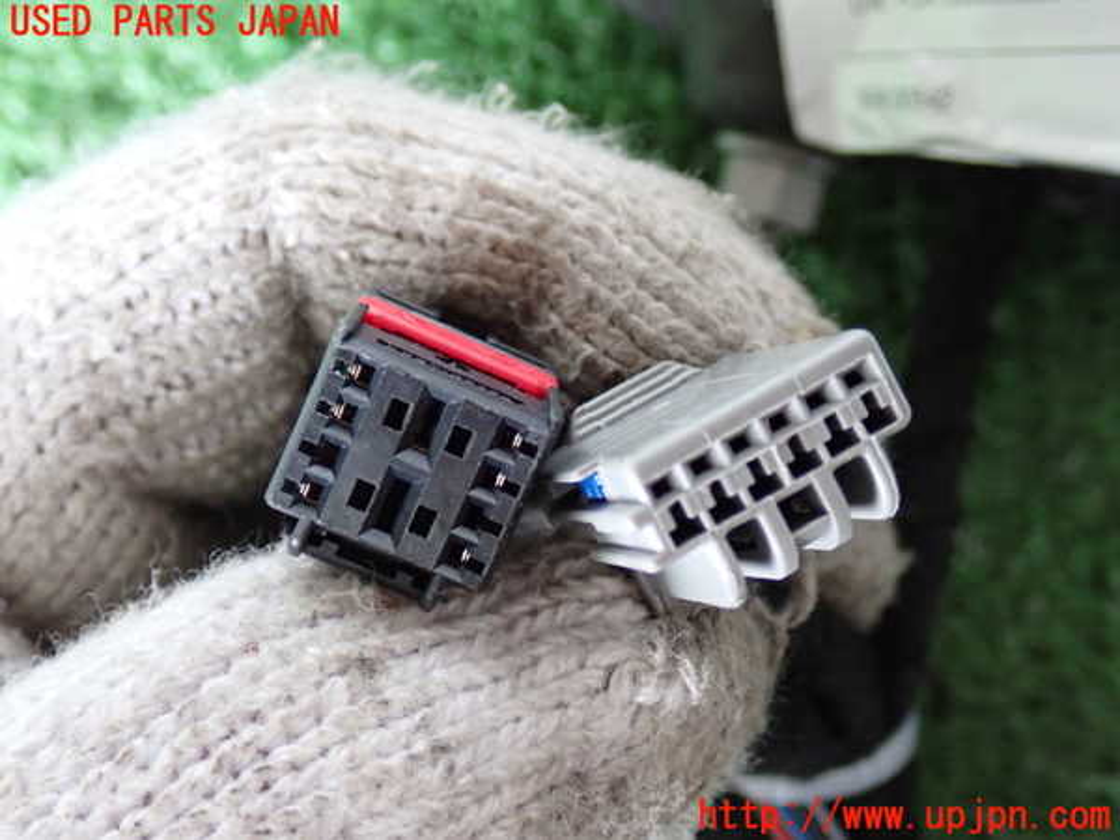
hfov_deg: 38.2
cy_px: 420
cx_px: 560
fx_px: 1618
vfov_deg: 29.1
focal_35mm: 50
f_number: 3.2
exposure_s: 1/40
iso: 800
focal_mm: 9.01
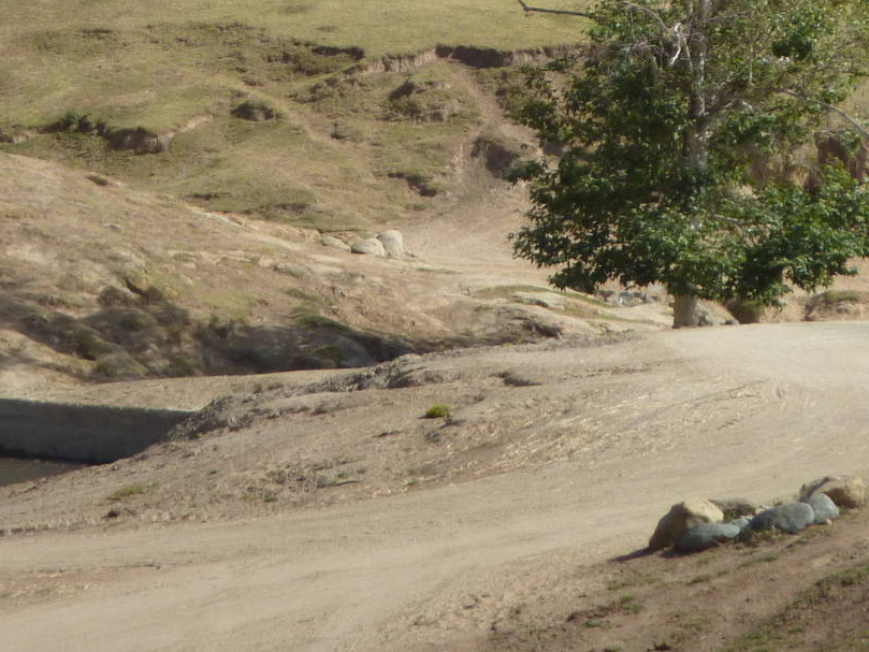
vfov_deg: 2.5
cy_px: 13
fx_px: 14889
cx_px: 314
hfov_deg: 3.3
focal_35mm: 593
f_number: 4.9
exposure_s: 1/1000
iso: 160
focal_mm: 49.2
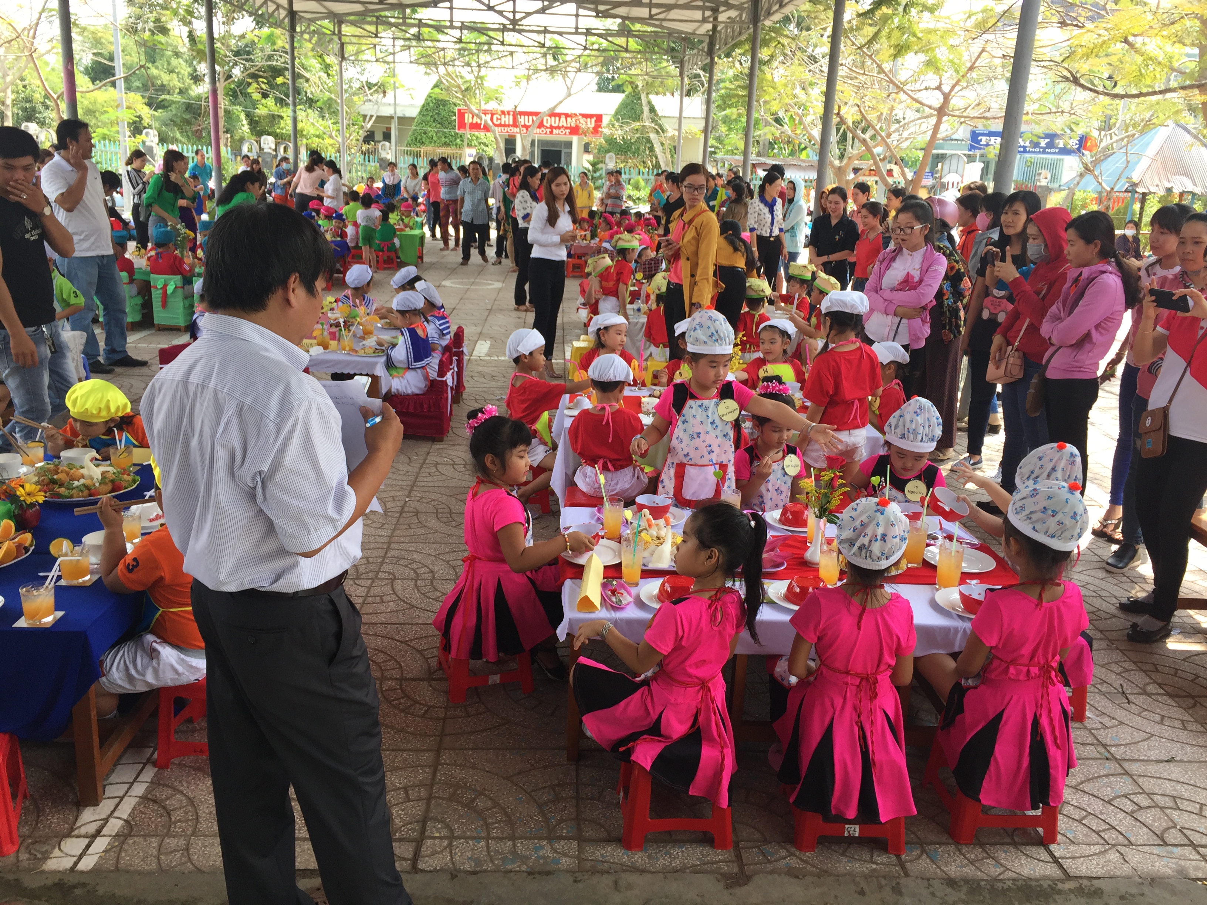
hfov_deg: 61.7
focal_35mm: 29
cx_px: 604
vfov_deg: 48.2
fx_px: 1011
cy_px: 452
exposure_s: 1/332
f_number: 2.2
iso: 32
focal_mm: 4.15
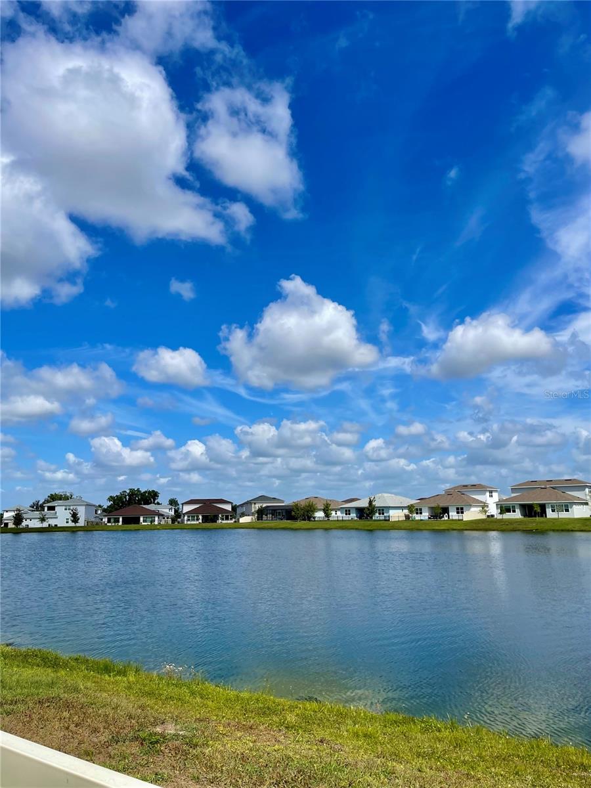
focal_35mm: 25
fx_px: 569
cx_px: 296
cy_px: 394
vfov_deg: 69.4
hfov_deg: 54.9
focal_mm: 5.1
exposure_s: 1/6250
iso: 32
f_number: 1.6
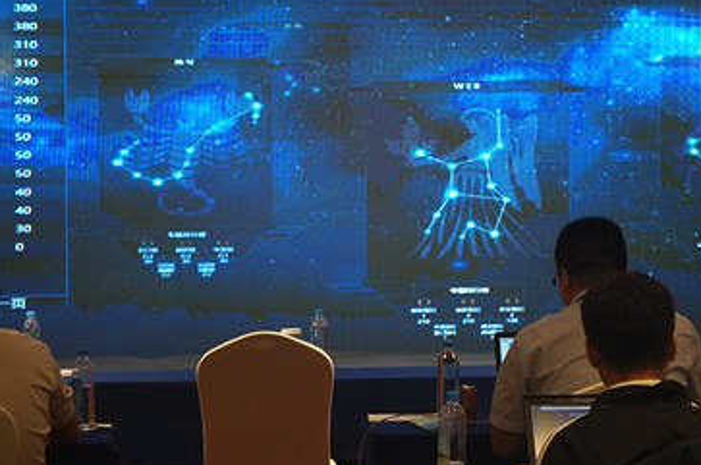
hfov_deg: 17.2
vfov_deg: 11.5
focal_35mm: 119
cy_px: 200
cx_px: 446
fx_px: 2314
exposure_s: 1/160
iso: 1250
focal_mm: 36
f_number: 4.5
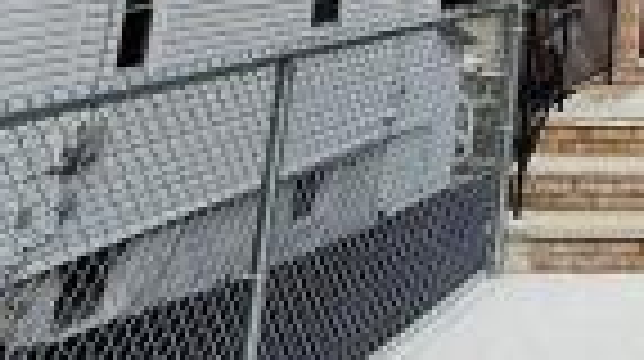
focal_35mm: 77
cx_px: 946
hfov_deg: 22.8
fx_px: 1313
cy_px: -428
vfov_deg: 12.9
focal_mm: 2.22
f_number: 2.2
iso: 50
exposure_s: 1/1534
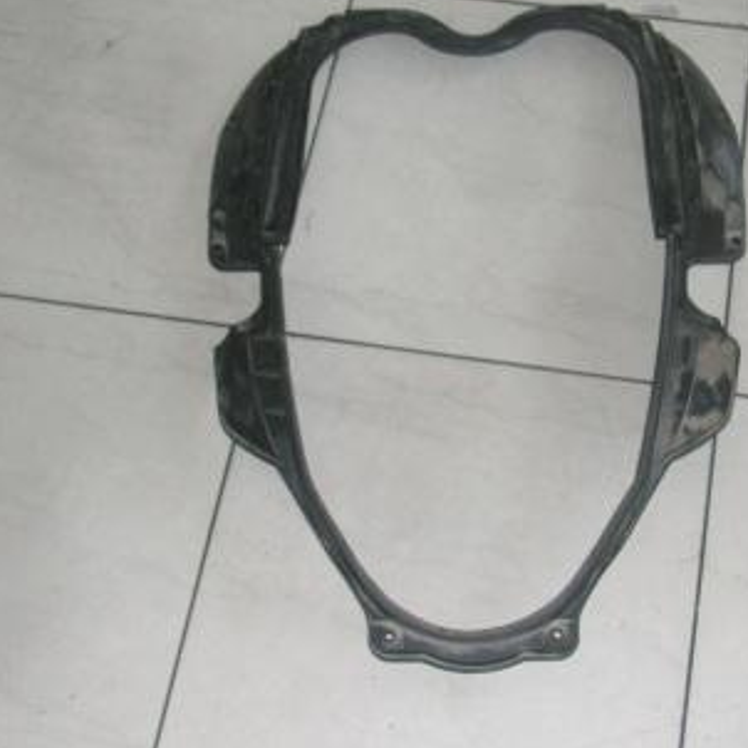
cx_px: 463
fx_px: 1442
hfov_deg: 29.0
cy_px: 375
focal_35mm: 59
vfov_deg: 29.1
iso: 50
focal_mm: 7.5
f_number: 3.1
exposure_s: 1/60.1
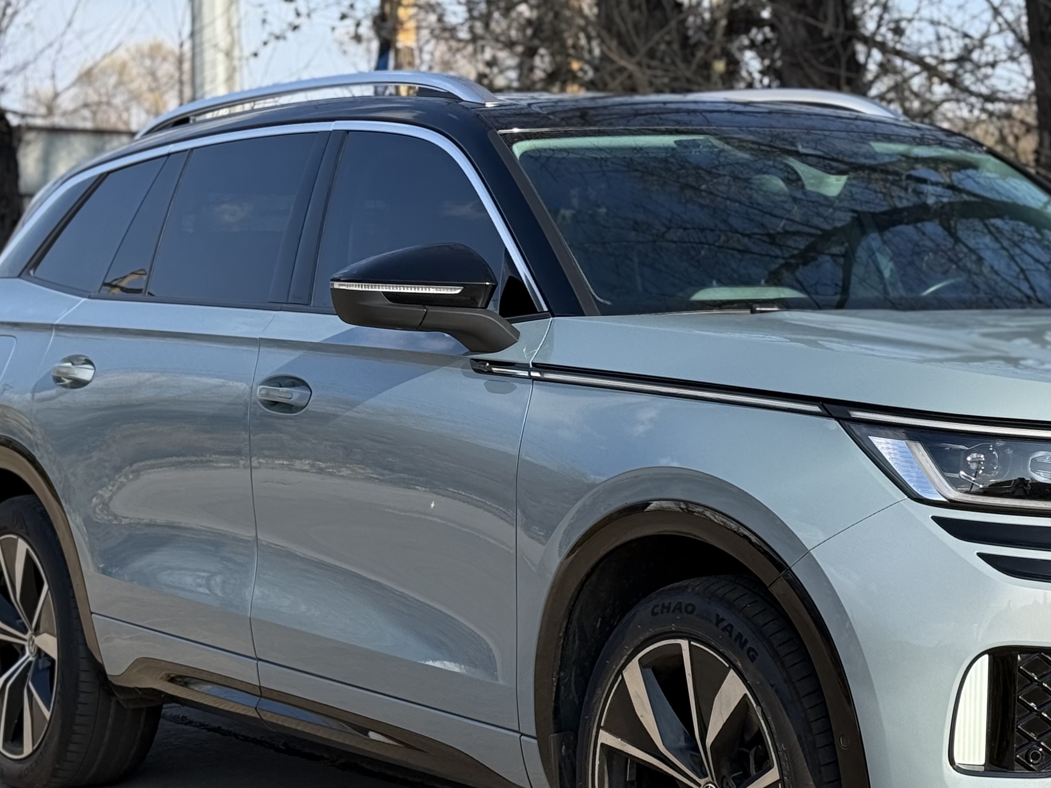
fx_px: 2824
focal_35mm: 93
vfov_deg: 15.9
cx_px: 820
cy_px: 449
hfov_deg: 20.9
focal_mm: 6.76
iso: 100
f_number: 1.78
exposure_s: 1/2273
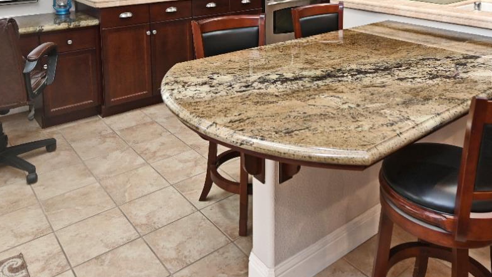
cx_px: 275
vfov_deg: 32.2
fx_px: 431
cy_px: -13
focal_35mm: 33
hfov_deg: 59.3
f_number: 4
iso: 500
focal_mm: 16.5
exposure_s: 1/60
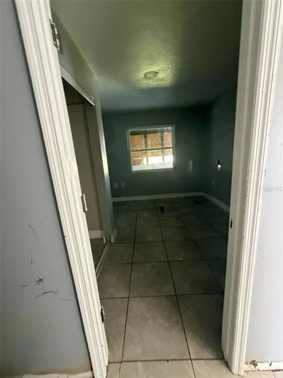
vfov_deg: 102.1
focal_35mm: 14
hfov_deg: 85.7
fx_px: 153
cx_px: 142
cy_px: 189
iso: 640
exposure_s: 1/60
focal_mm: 2.22
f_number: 2.2
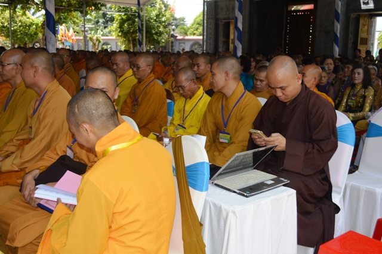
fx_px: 382
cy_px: 127
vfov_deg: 36.8
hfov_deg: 53.2
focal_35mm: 36
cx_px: 191
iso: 100
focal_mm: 24
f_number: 5
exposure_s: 1/200
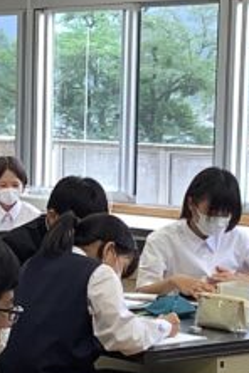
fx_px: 1546
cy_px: 284
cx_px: 19
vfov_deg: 13.7
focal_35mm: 149
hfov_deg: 9.2
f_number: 2.4
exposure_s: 1/50
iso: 50
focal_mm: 3.3
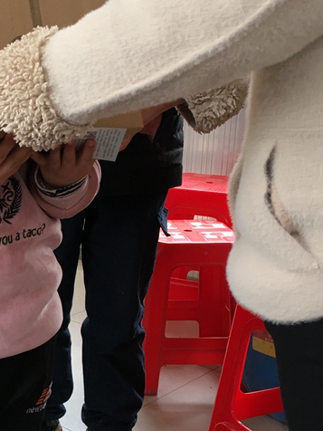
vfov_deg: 29.8
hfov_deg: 21.6
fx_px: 809
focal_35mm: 65
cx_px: -18
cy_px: 240
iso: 40
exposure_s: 1/33
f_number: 2.2
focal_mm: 4.15
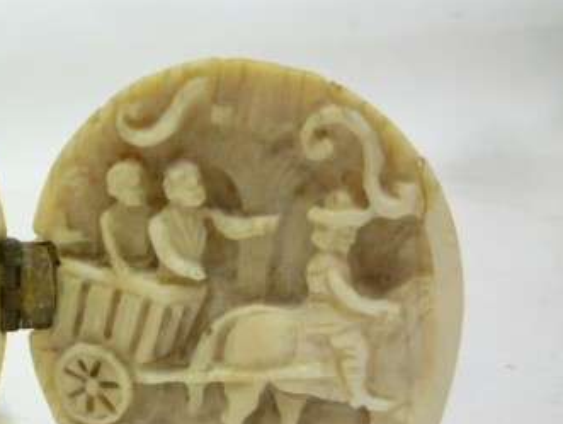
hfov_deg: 32.3
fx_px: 912
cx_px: 34
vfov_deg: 25.8
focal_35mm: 56
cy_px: 322
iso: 320
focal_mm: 5.2
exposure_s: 1/30
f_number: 3.3
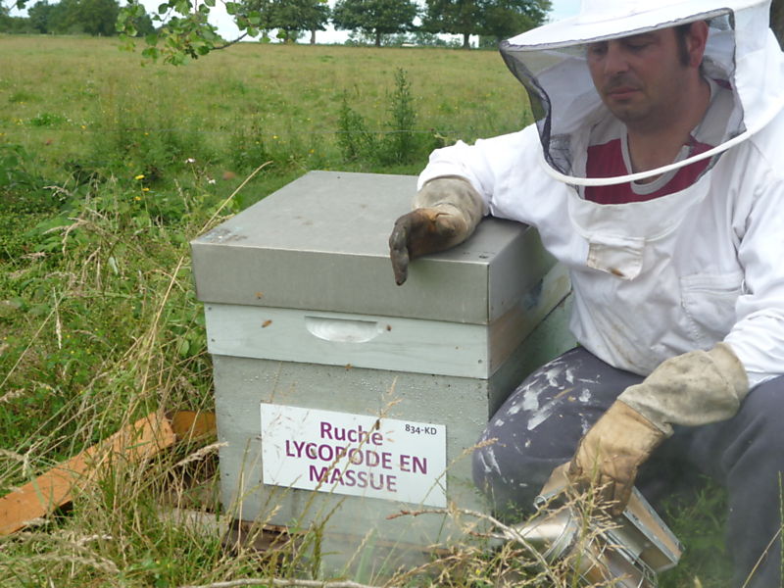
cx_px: 392
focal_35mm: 75
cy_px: 294
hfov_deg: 26.0
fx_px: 1699
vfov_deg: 19.6
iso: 80
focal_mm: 12.4
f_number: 4.1
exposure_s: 1/250
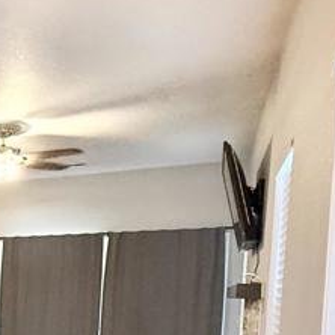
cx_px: -164
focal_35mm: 57
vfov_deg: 27.9
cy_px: 352
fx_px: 624
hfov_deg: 23.9
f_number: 2.2
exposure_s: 1/60
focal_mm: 2.22
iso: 500
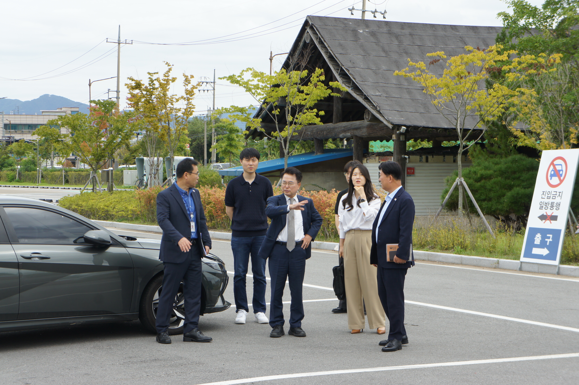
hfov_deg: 24.6
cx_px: 290
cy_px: 192
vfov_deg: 16.5
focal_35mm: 82
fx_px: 1326
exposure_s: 1/200
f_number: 8
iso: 200
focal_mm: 55
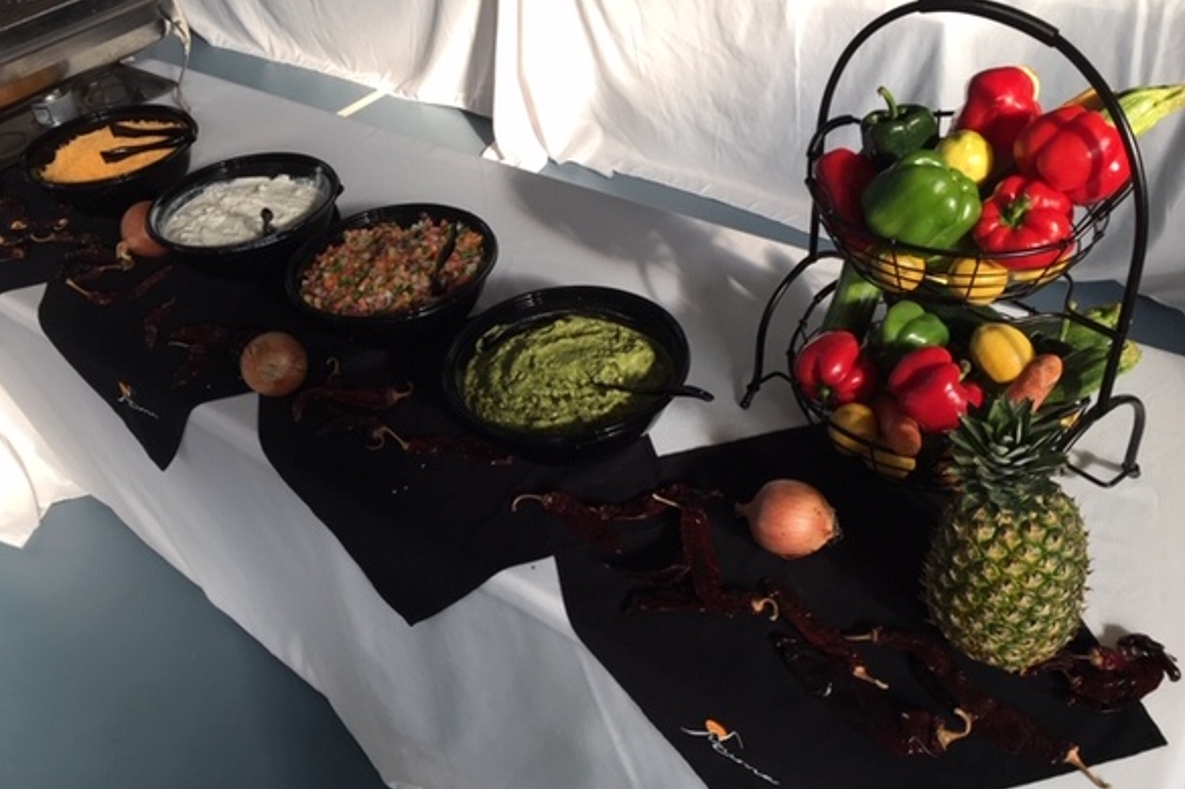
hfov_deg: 60.3
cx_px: 578
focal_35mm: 31
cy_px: 347
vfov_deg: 42.2
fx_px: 1020
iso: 40
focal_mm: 4.15
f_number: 2.2
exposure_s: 1/120
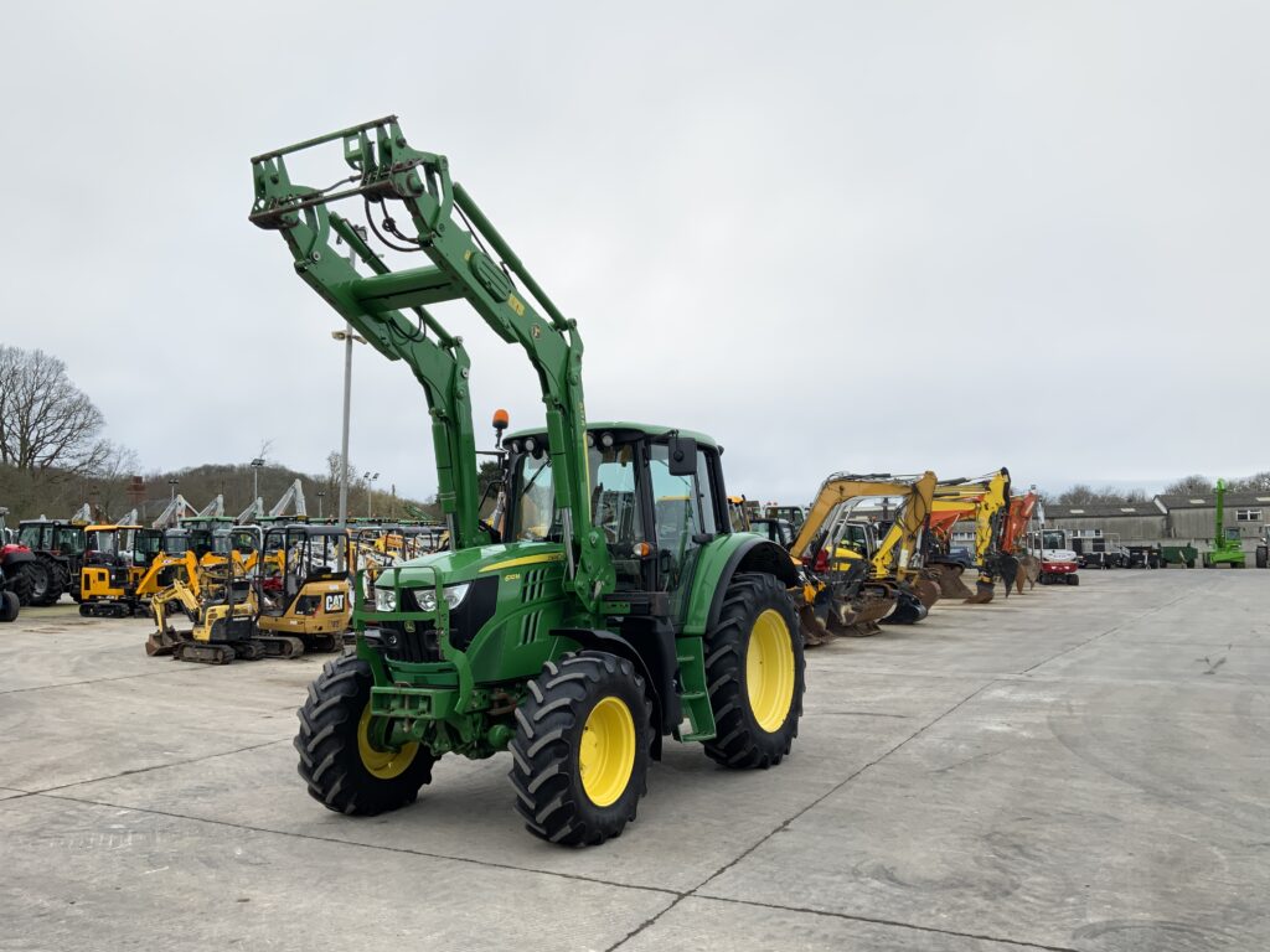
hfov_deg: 61.7
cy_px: 476
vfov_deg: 48.2
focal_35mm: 29
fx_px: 1064
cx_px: 635
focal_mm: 3
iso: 16
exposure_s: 1/294
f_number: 1.8
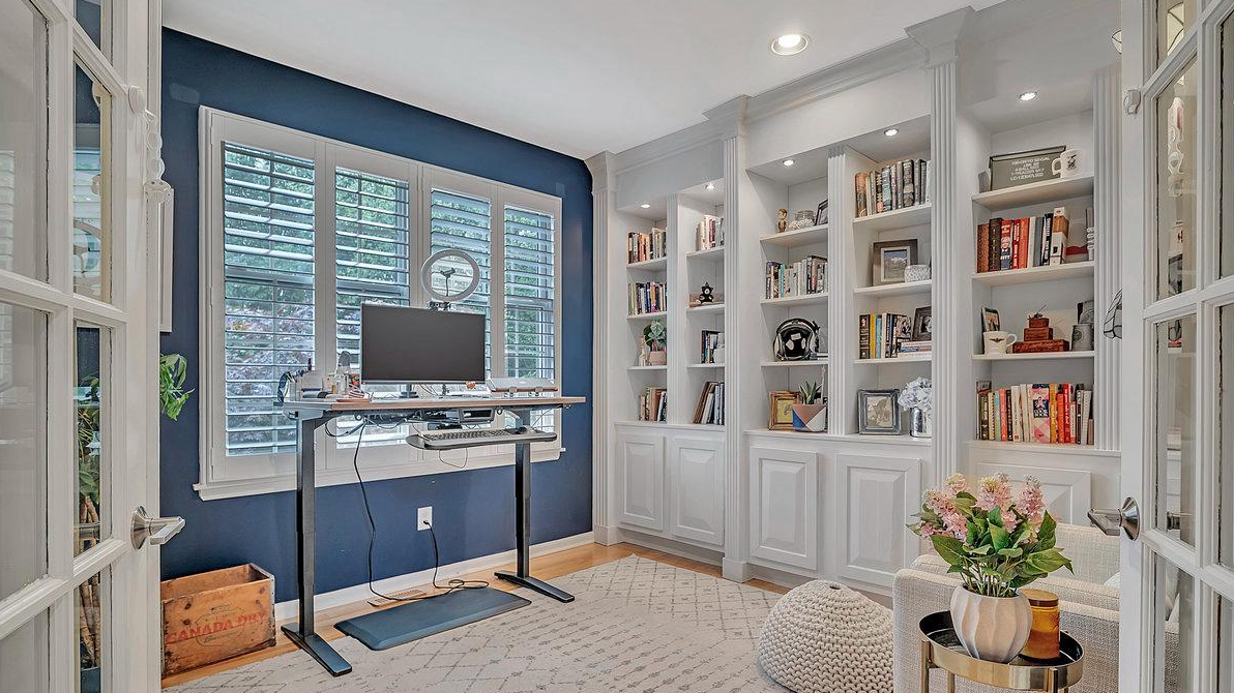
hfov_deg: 92.6
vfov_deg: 60.7
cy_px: 402
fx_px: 589
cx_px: 651
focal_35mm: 18
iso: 320
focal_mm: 16
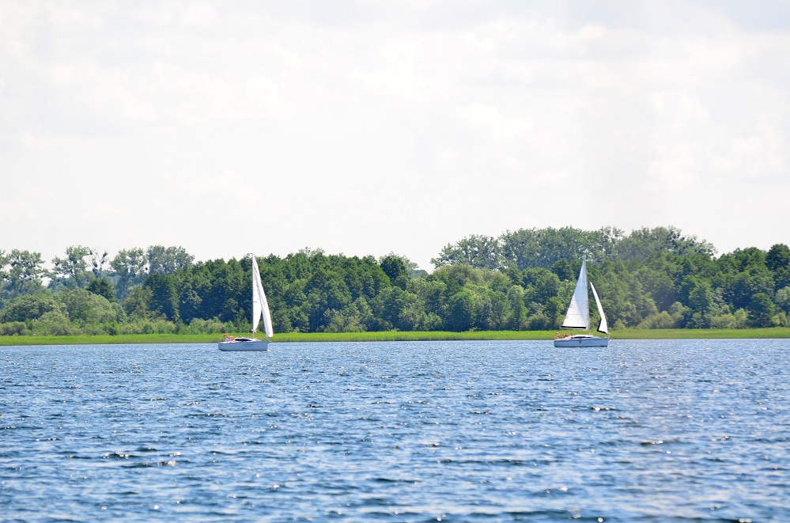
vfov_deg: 4.9
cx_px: 395
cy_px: 262
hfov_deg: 7.4
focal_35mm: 278
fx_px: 6075
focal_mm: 185
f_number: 5
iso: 100
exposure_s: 1/320
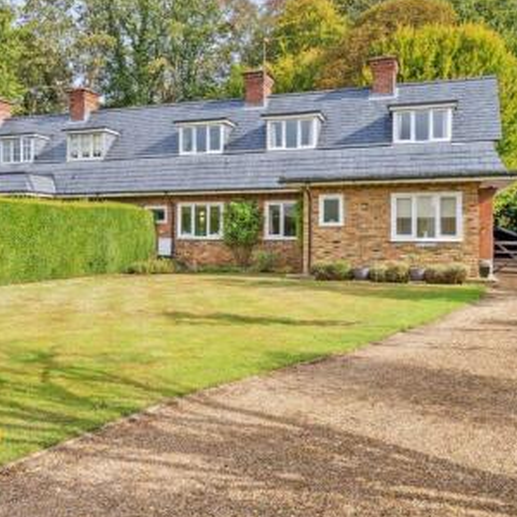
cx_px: 172
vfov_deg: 47.2
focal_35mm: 35
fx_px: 591
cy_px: 256
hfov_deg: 46.5
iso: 500
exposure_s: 1/1000
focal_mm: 26
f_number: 5.6
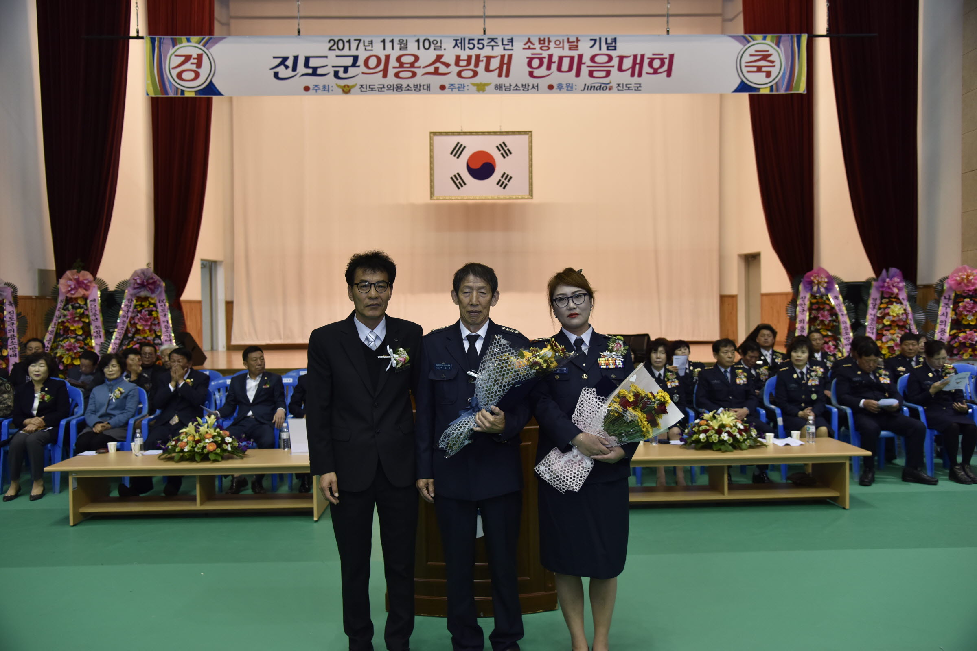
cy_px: 326
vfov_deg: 43.6
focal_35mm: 30
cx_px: 488
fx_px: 814
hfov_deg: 61.9
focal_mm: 30
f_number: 4
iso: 800
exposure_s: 1/125
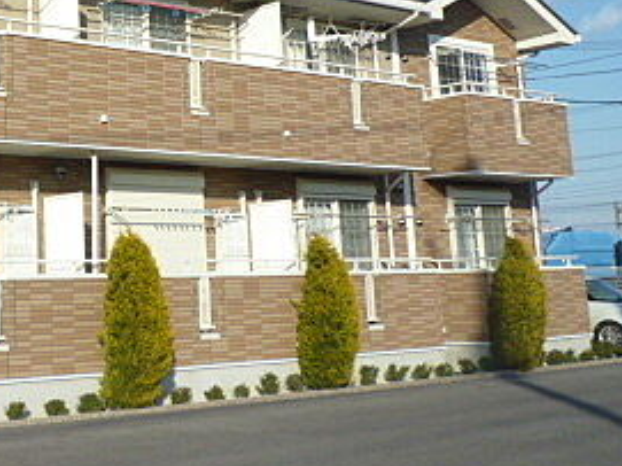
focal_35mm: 59
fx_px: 1060
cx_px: 5
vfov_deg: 24.3
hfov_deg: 30.5
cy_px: 76
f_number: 4
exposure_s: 1/500
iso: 80
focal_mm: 4.4
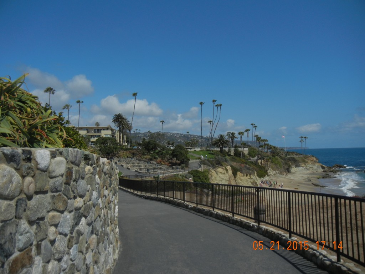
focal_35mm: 30
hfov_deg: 60.0
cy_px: 137
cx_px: 182
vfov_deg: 46.8
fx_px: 316
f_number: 7
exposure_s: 1/1055
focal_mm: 5.4
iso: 160
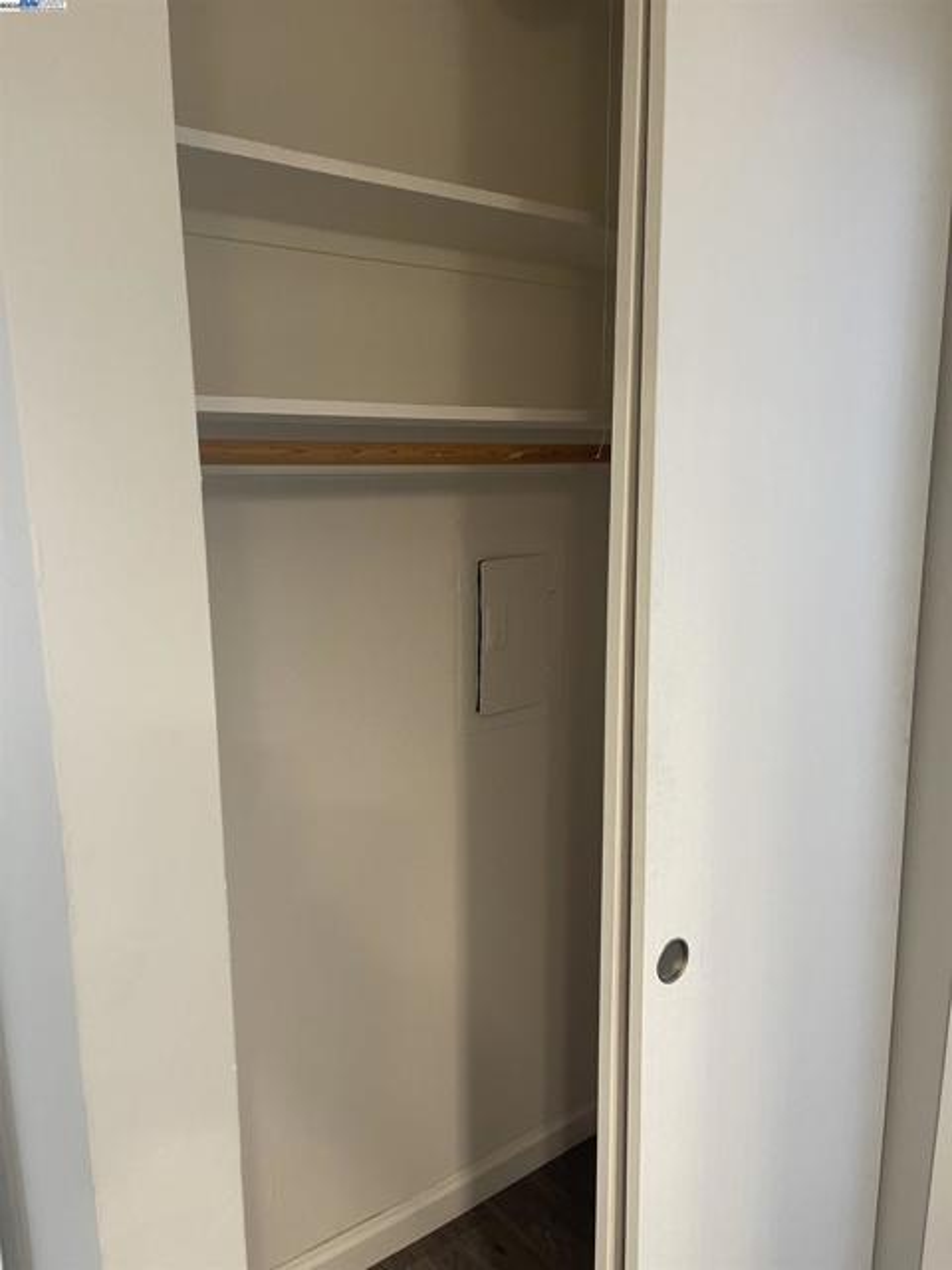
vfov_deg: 67.3
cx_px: 476
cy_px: 635
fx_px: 953
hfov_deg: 53.1
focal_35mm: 26
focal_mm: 5.1
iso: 200
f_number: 1.6
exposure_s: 1/60
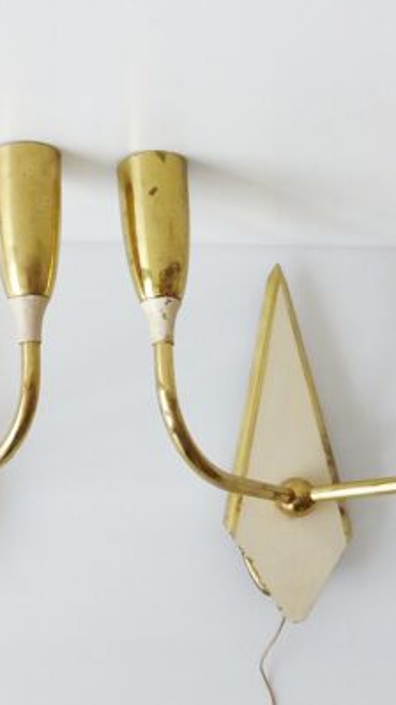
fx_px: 766
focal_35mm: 41
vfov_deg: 49.4
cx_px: 85
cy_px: 350
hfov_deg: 28.4
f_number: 3.3
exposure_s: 1/125
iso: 640
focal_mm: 4.3
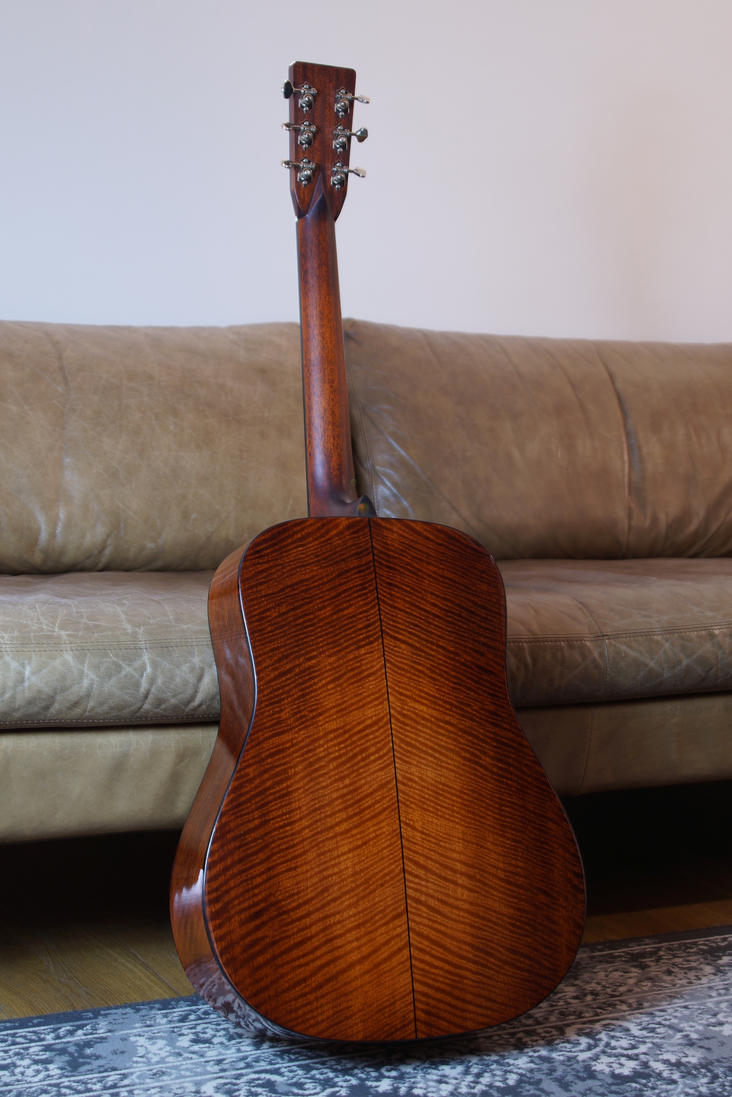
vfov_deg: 37.9
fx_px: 1601
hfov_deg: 25.8
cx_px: 366
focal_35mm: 52
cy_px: 548
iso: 100
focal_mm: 35
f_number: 4.5
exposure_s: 1/5
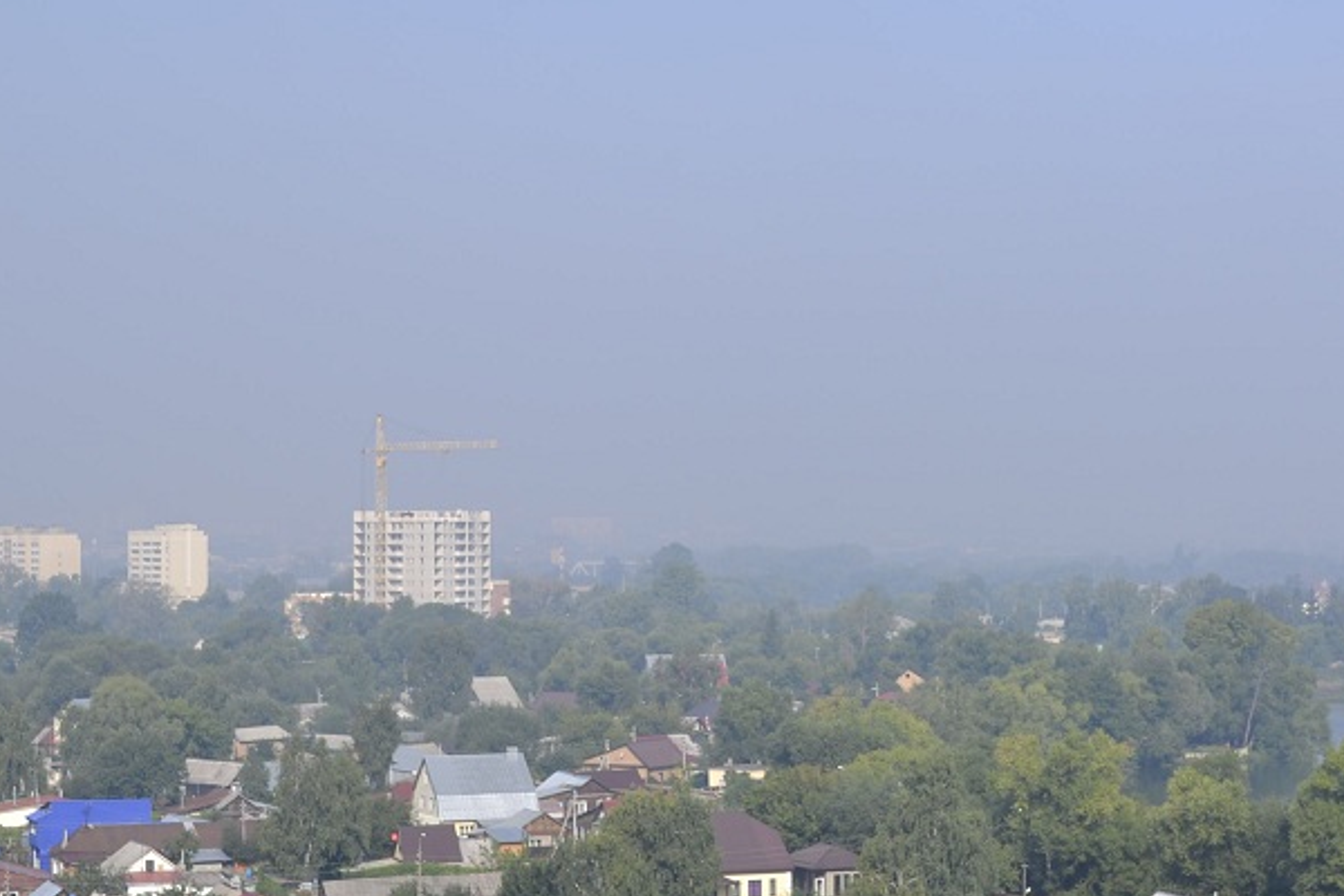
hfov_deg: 22.5
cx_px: 954
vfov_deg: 15.2
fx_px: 3360
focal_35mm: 90
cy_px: 513
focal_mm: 36
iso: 100
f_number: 7.1
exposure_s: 1/250
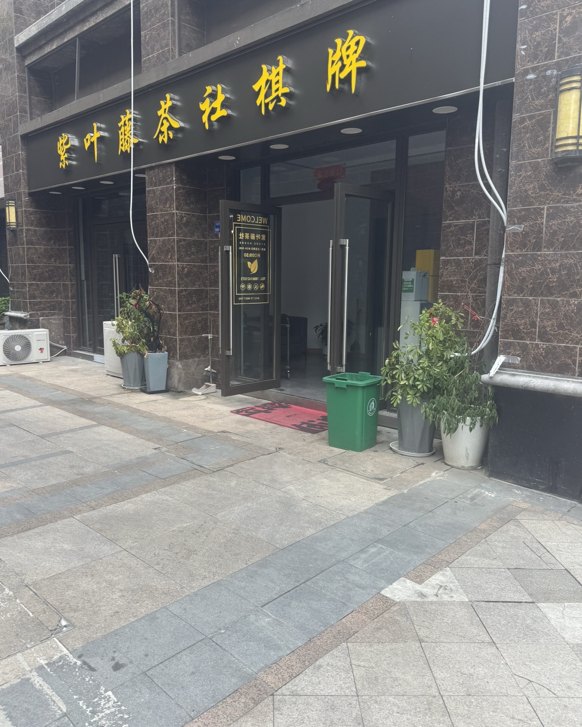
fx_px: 560
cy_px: 357
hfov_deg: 54.9
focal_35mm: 26
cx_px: 280
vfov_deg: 66.0
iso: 80
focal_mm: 6.76
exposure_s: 1/348
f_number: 1.78
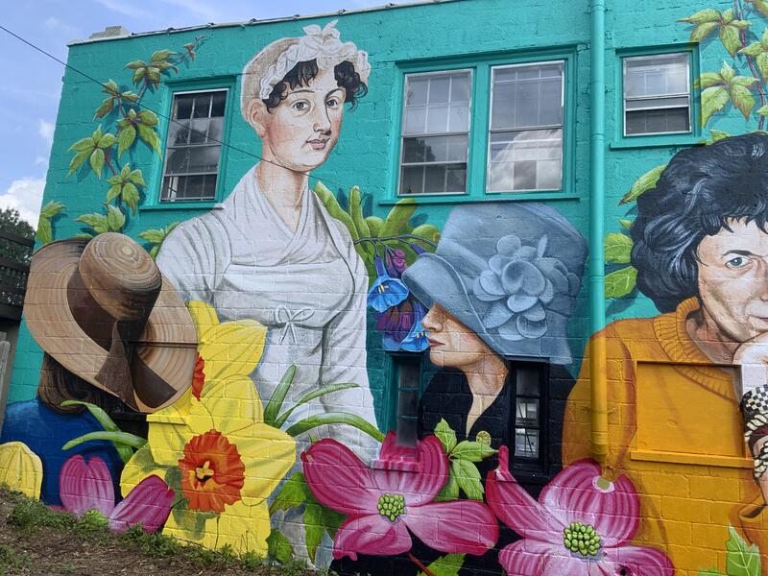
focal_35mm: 29
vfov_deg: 48.2
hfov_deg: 61.7
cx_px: 384
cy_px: 288
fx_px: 643
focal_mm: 3
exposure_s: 1/869
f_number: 1.8
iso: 16
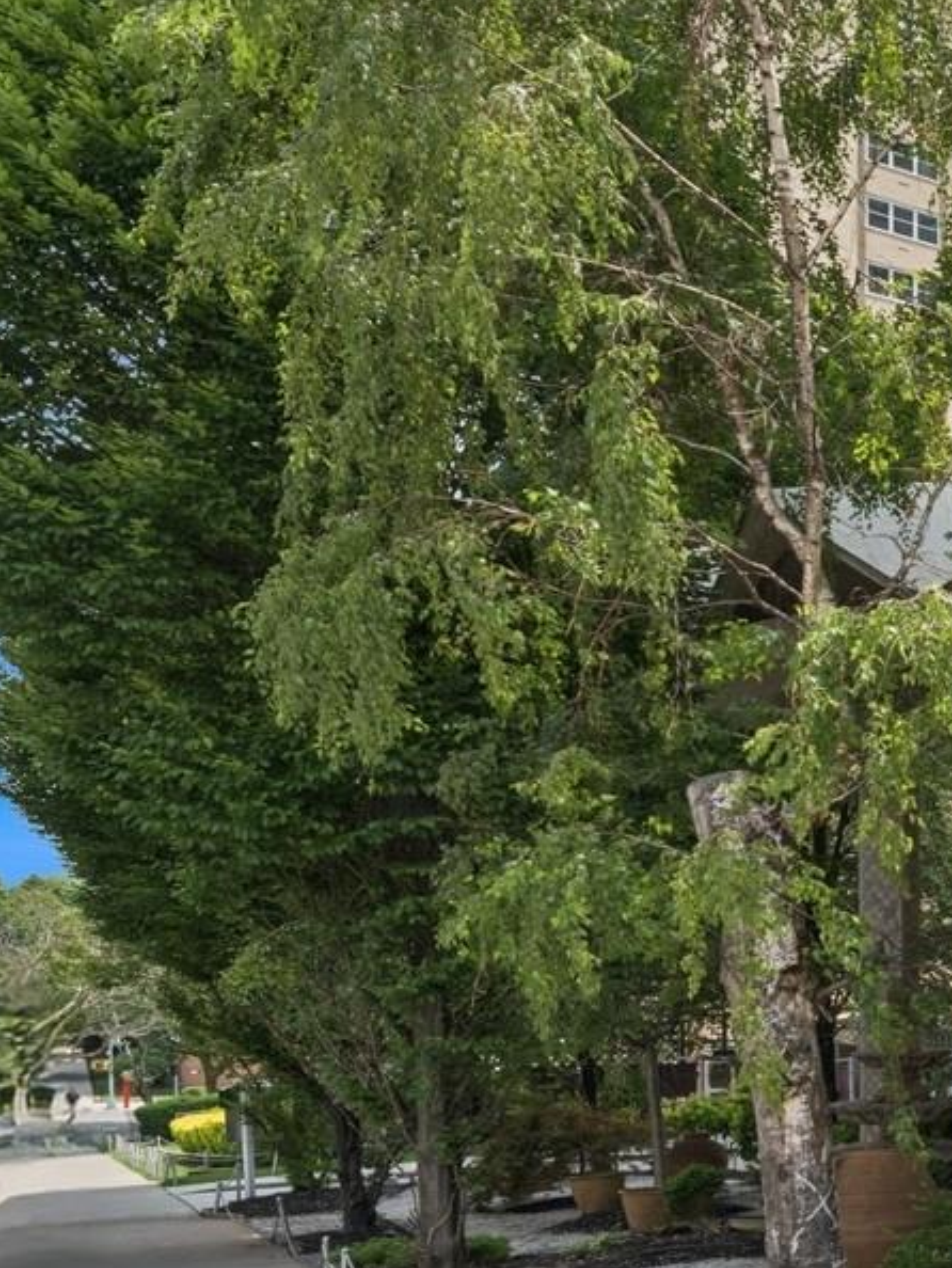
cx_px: 1701
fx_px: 1612
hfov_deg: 21.6
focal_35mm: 44
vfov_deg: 42.4
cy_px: 435
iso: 640
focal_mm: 17
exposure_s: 1/250
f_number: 14
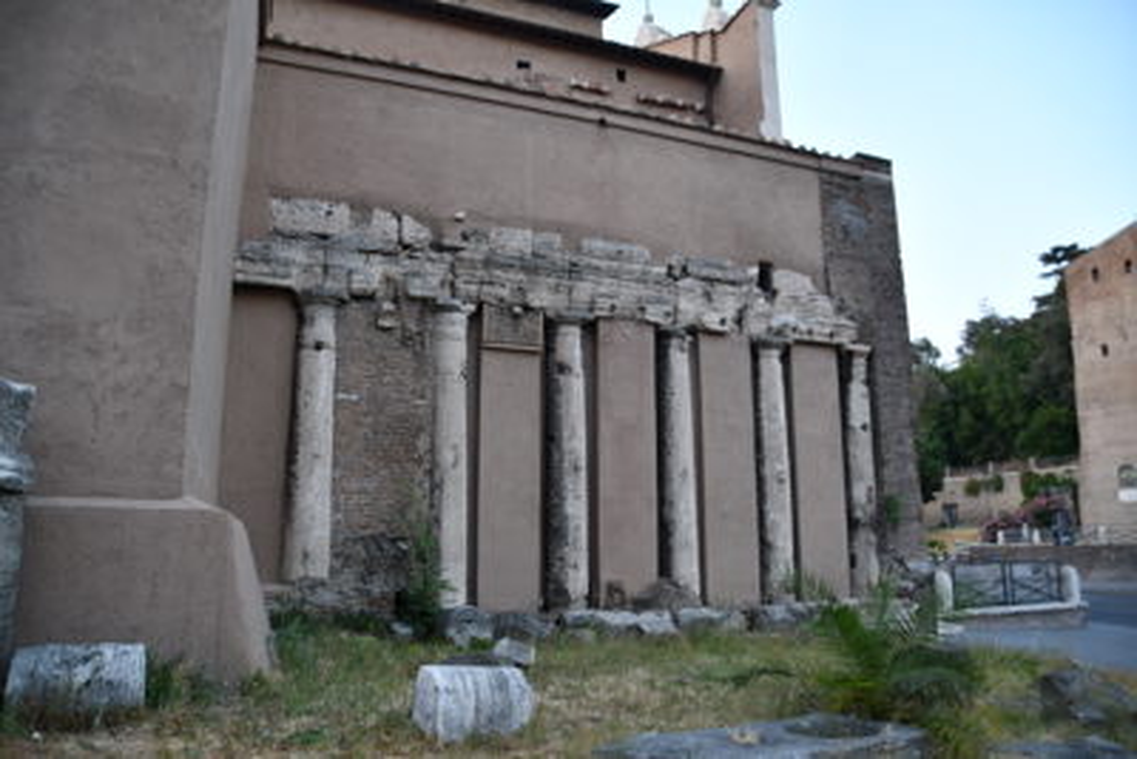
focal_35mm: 24
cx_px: 568
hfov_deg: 73.7
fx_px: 758
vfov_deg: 53.2
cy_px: 380
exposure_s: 1/40
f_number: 3.5
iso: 160
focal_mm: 16
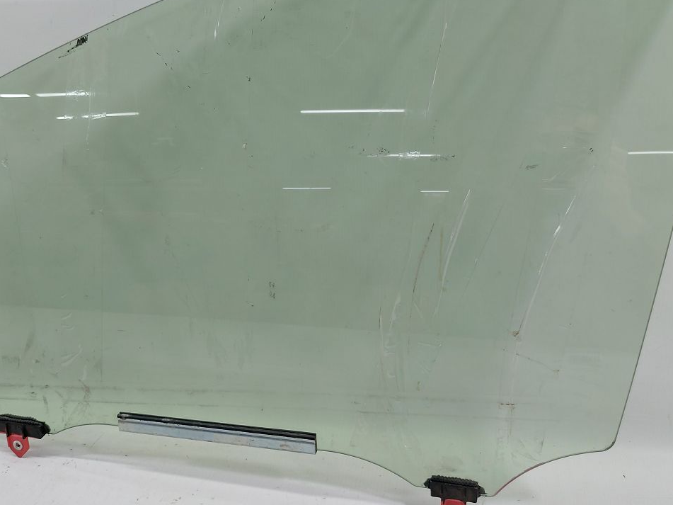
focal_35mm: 35
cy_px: 171
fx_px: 680
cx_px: 297
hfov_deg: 52.5
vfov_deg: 40.2
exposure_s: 1/50
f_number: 1.8
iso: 80
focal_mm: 5.23
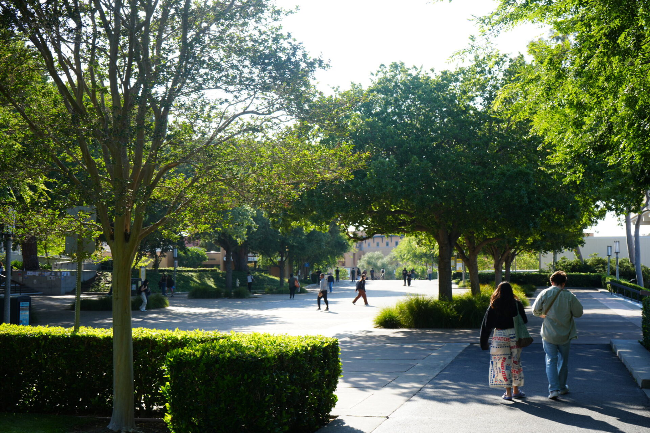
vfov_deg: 30.5
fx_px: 794
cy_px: 216
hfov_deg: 44.5
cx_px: 325
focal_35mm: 44
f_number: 6.3
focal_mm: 44
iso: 100
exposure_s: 1/100
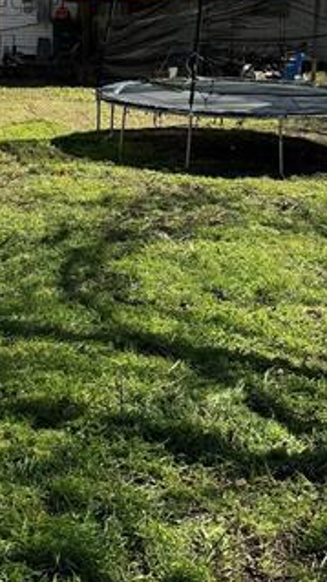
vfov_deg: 31.9
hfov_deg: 19.1
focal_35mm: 63
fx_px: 973
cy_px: 71
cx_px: 141
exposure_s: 1/2959
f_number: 1.78
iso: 80
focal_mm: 6.86
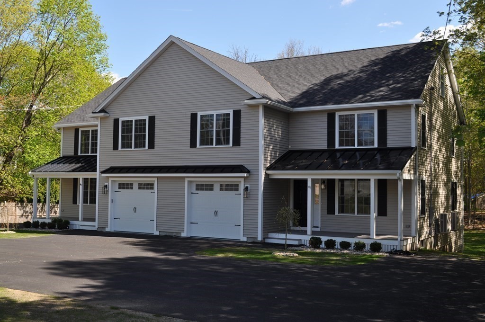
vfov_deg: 34.1
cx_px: 242
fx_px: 525
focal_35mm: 39
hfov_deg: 49.6
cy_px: 161
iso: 200
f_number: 7.1
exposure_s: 1/200
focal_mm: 26
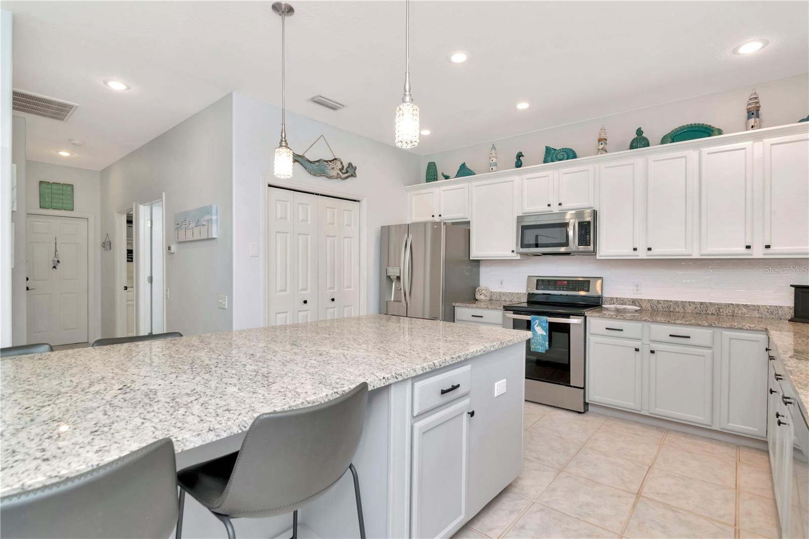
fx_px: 371
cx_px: 404
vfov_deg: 72.0
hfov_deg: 95.0
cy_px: 270
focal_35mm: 16
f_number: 7.1
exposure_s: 1/40
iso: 640
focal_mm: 11
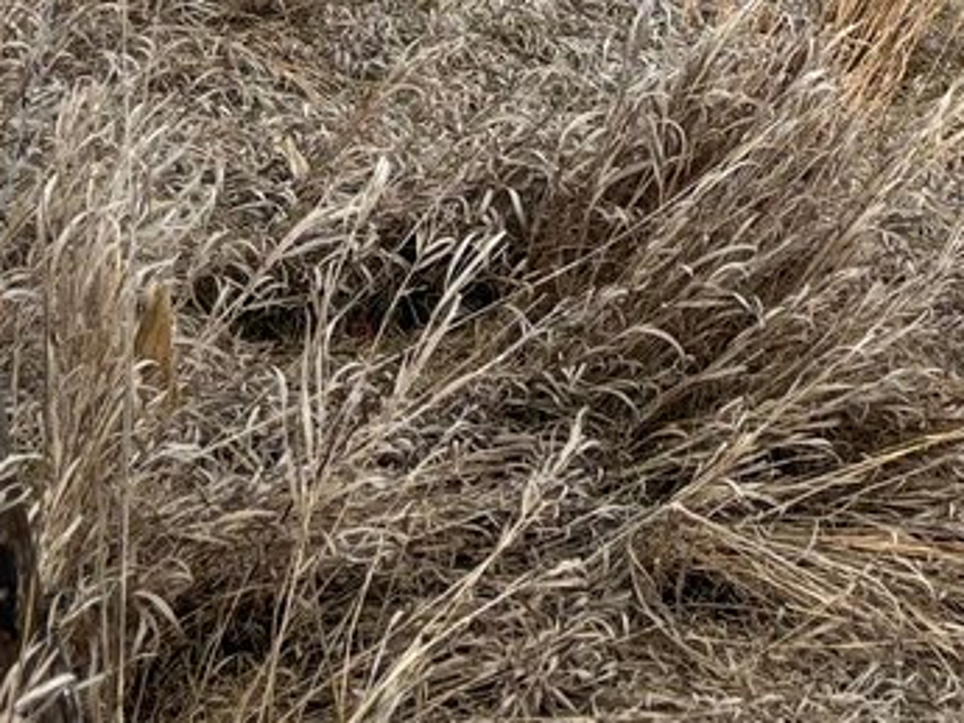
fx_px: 3176
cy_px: -543
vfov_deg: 12.0
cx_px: 1278
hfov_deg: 16.3
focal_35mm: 114
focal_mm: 5.96
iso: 50
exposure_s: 1/2193
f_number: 1.6
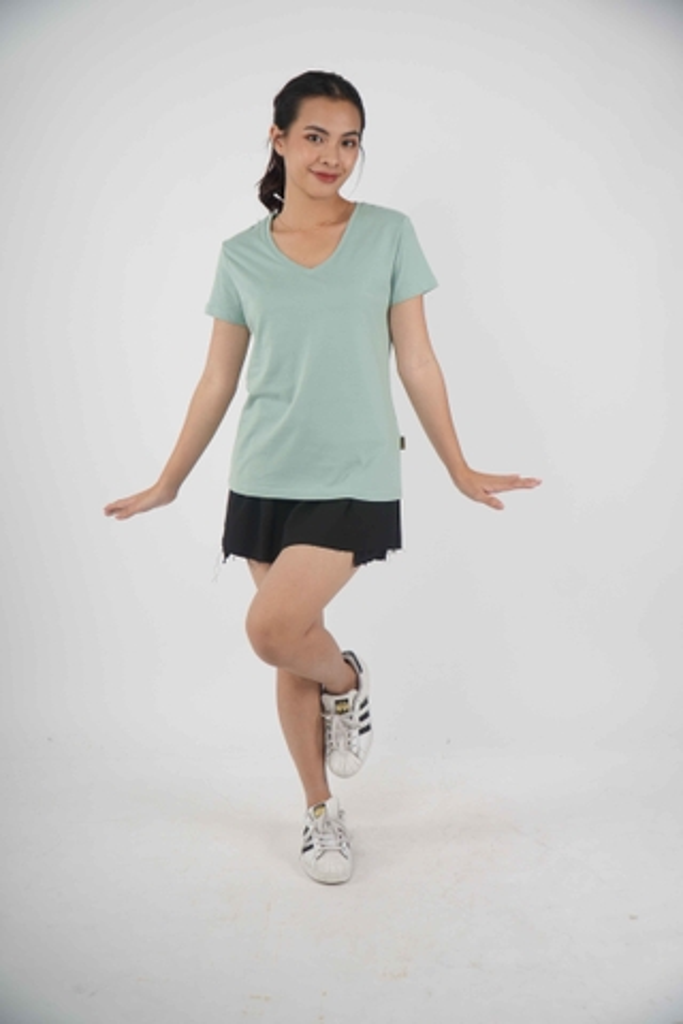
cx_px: 342
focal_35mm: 46
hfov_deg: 29.2
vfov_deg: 42.7
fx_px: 1309
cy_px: 512
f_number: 4
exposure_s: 1/200
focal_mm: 31
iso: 100
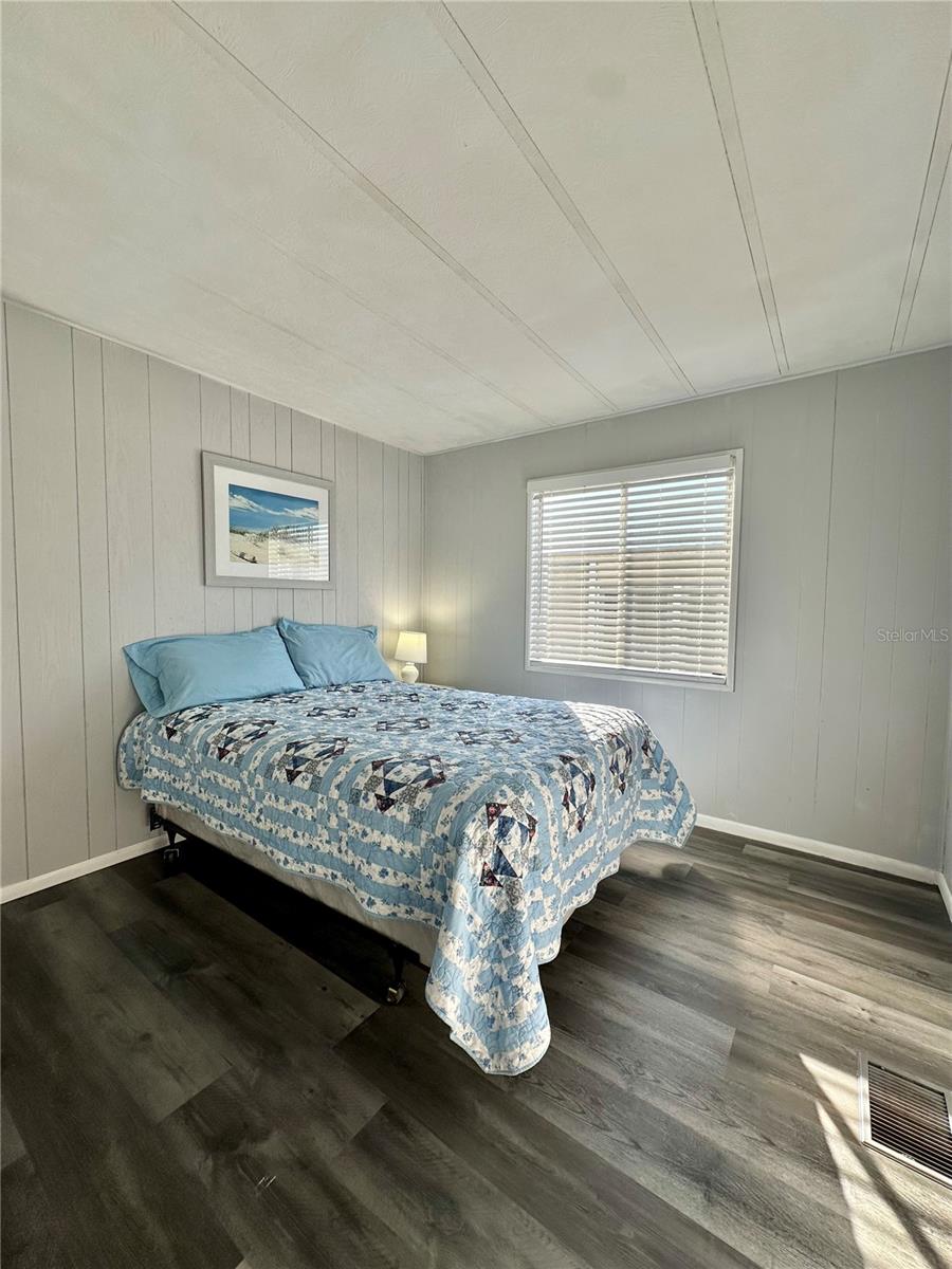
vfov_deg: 102.1
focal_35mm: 14
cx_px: 476
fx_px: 513
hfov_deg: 85.7
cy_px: 634
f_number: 2.2
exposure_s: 1/360
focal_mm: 2.22
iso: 40
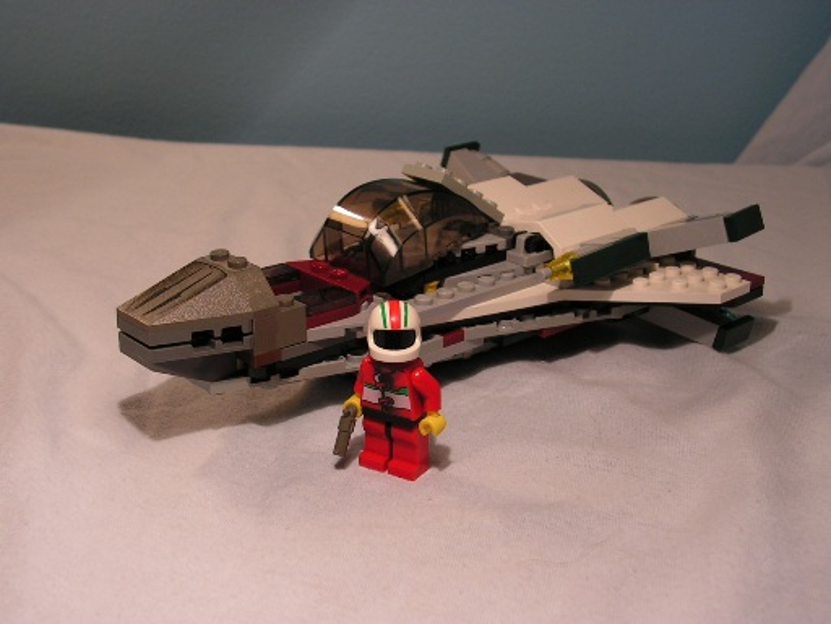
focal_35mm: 45
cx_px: 416
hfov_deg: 42.1
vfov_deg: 32.2
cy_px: 312
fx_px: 1080
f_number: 3.2
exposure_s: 1/50
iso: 64
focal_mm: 7.6
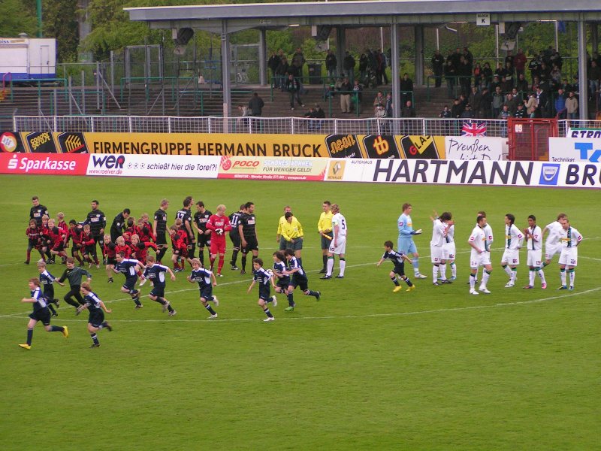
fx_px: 2726
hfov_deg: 12.6
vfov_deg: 9.5
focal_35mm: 157
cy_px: 226
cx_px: 300
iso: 160
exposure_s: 1/125
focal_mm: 24
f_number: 3.5
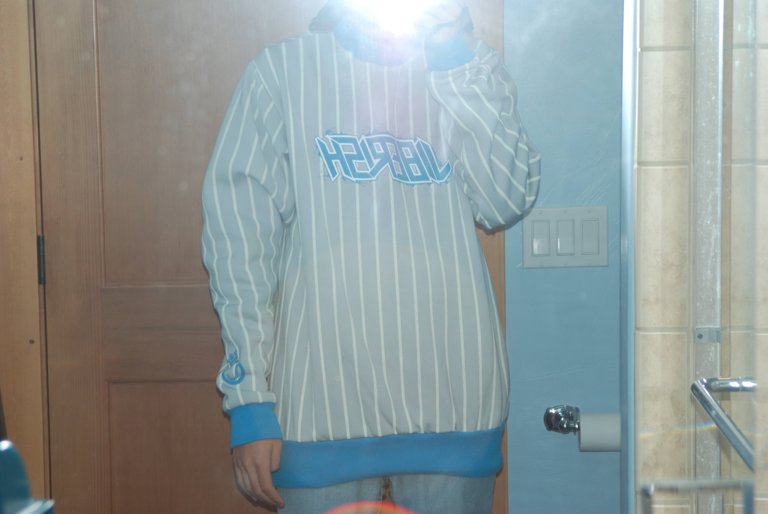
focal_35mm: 105
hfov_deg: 19.4
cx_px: 384
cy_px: 257
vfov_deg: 13.1
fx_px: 2243
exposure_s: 1/60
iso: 200
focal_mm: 70
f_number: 5
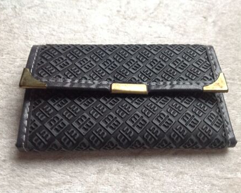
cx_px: 125
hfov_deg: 49.1
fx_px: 264
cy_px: 96
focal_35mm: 37
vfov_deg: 40.1
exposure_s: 1/15
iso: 320
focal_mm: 4.28
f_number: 2.4
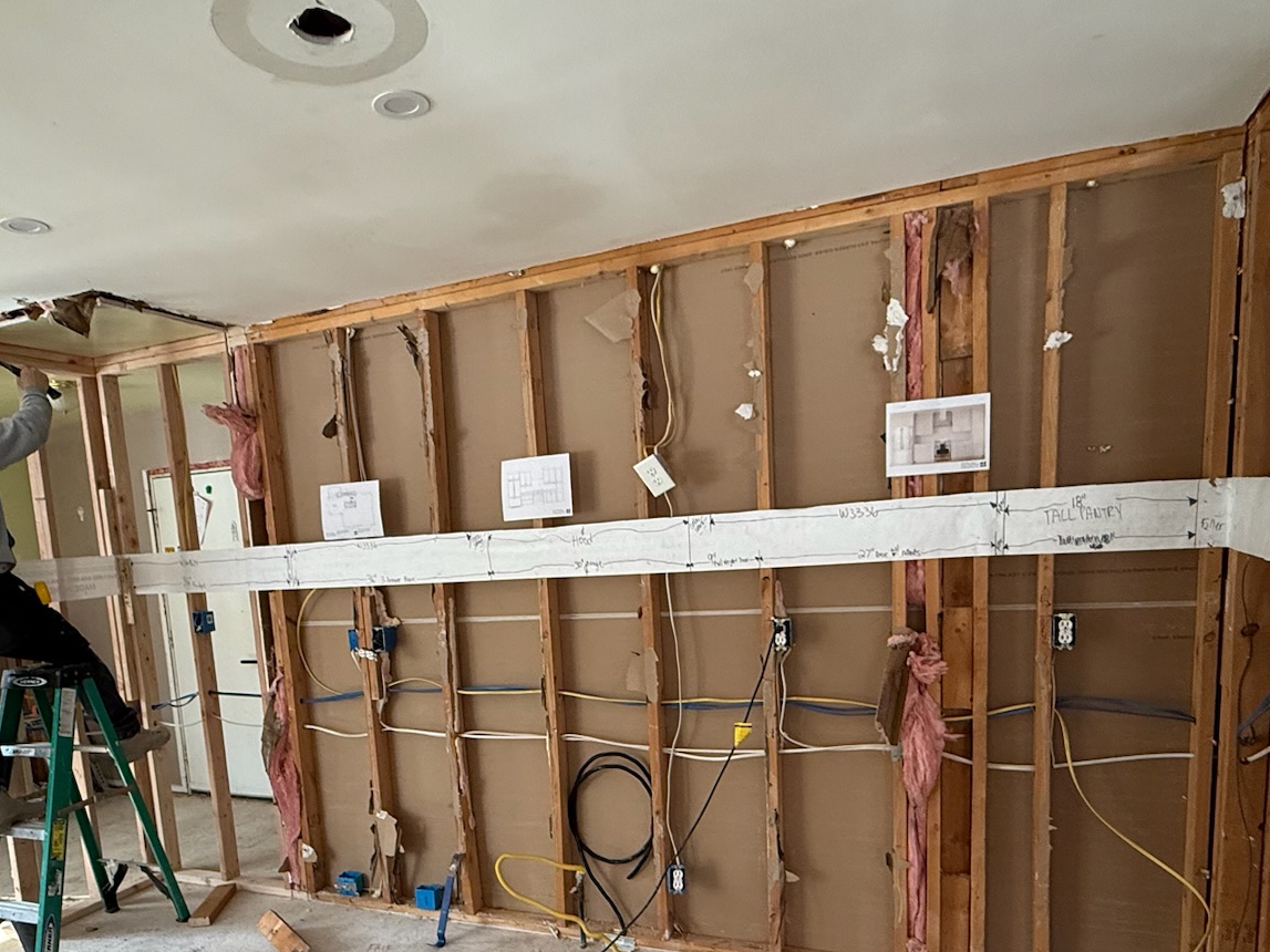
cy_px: 668
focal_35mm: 25
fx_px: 917
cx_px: 539
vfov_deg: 53.3
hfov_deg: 69.0
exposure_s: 1/99
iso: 320
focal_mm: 2.22
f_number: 2.2
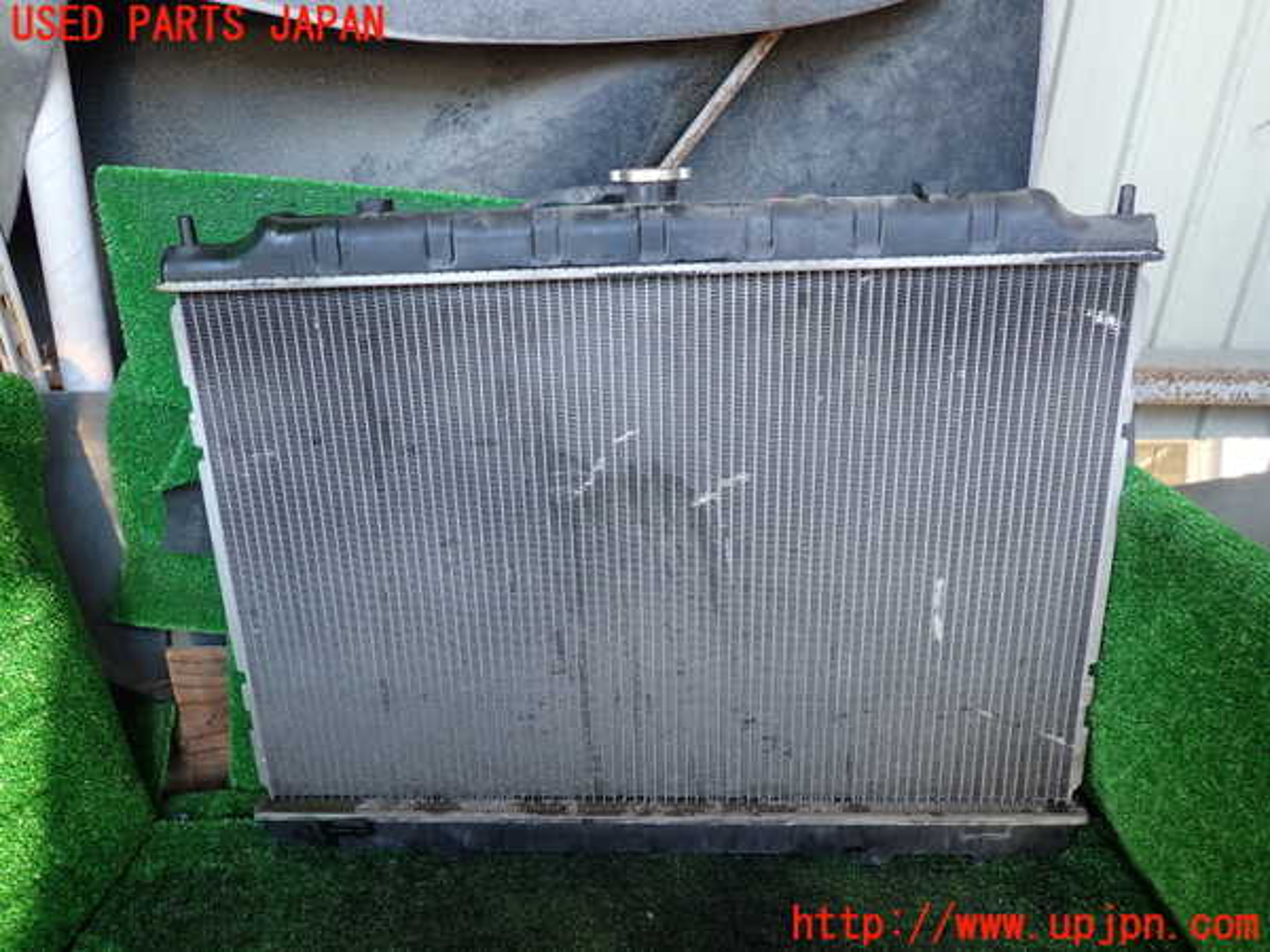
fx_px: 917
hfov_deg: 69.4
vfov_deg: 54.9
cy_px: 476
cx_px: 635
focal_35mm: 25
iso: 200
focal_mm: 4.5
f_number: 2
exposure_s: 1/60
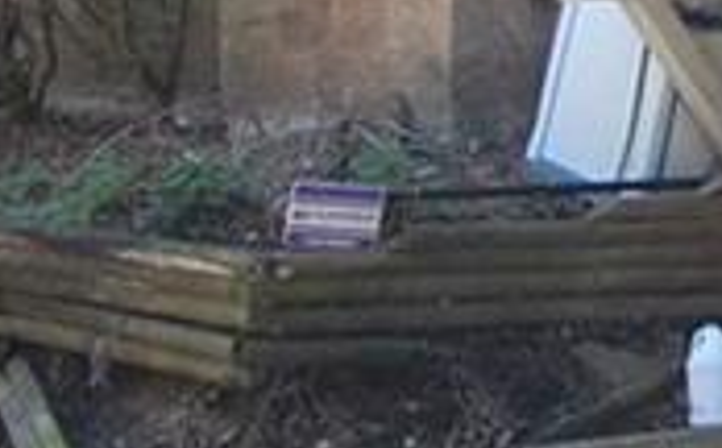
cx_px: 1357
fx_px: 4595
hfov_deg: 8.6
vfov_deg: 5.4
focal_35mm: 234
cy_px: -664
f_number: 5.6
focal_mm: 26
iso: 250
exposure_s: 1/125
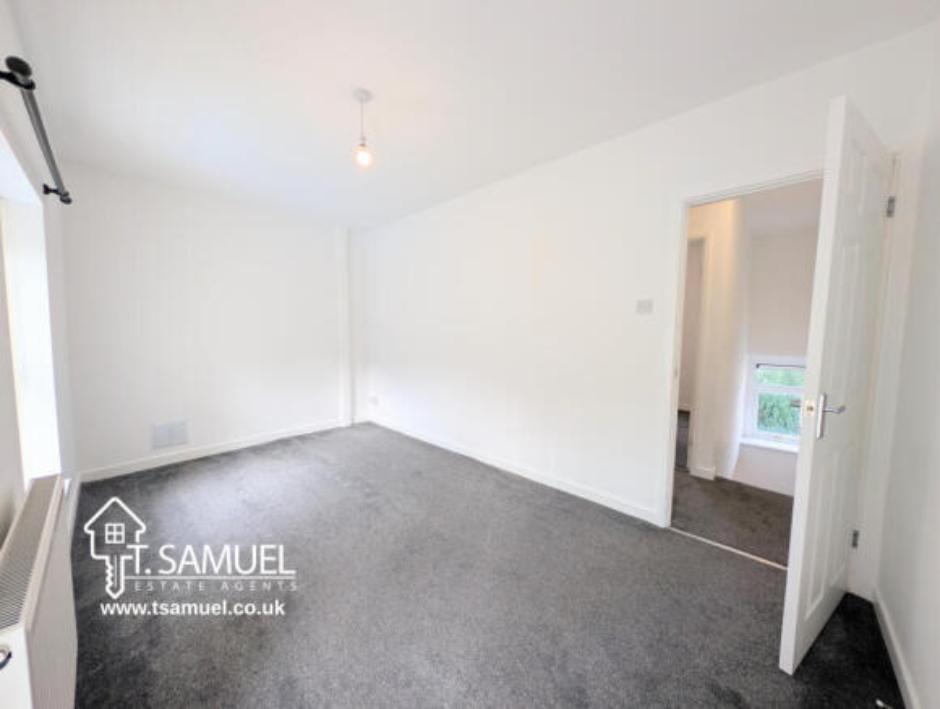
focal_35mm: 12
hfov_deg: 110.4
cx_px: 470
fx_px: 326
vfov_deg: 94.7
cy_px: 354
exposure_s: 1/57.3
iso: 37
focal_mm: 2.23
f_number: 1.95
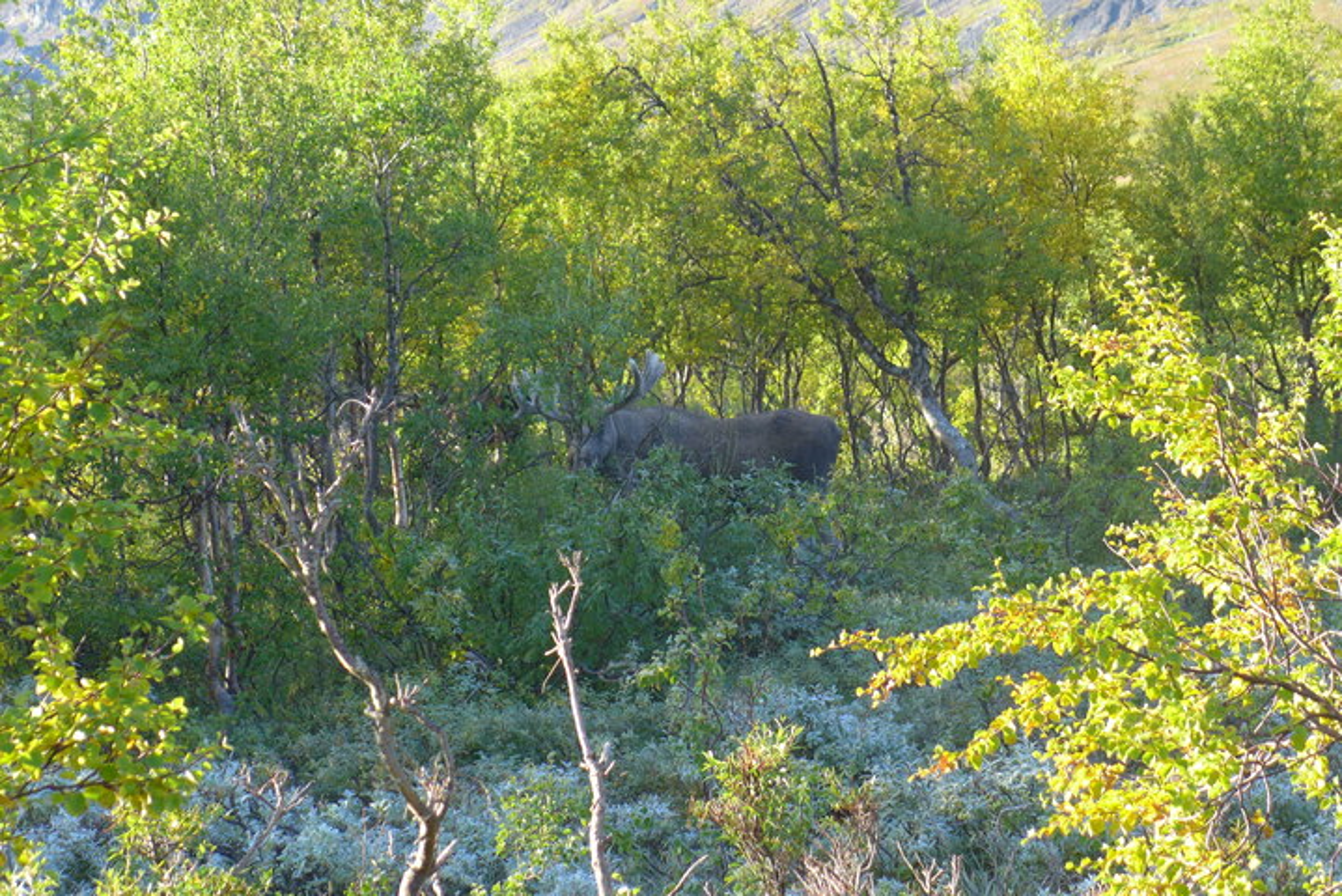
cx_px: 671
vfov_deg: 18.2
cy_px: 448
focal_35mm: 75
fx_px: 2797
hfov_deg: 27.0
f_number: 2.5
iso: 80
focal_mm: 14.7
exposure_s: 1/125
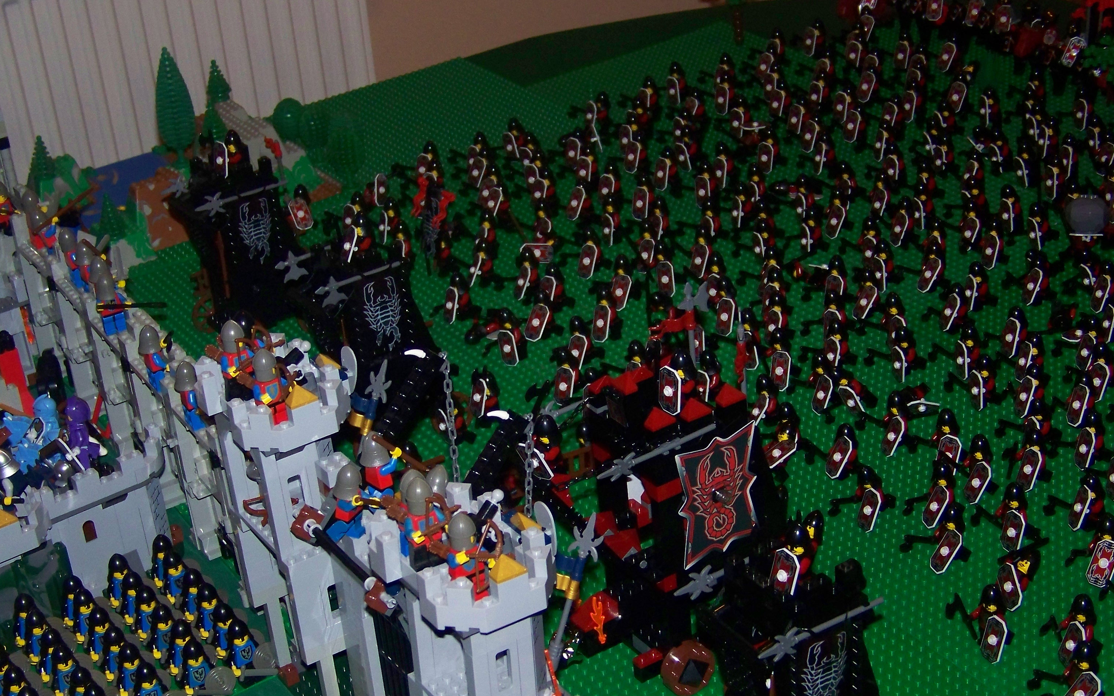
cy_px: 402
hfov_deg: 31.1
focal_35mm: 66
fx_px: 2004
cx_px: 556
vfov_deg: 19.7
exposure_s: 1/30
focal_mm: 10.5
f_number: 3.2
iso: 200
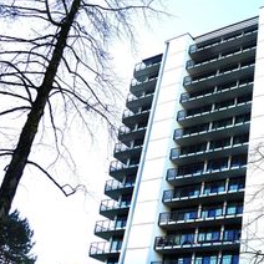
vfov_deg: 35.0
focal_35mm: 48
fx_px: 414
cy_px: 180
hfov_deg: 33.5
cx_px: 237
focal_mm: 24
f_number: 9
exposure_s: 1/100
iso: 100
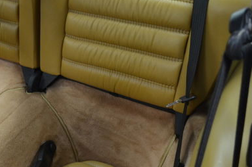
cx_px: 26
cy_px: 91
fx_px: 377
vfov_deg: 24.9
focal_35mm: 54
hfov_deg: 34.9
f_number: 3.5
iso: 800
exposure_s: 1/40
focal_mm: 18
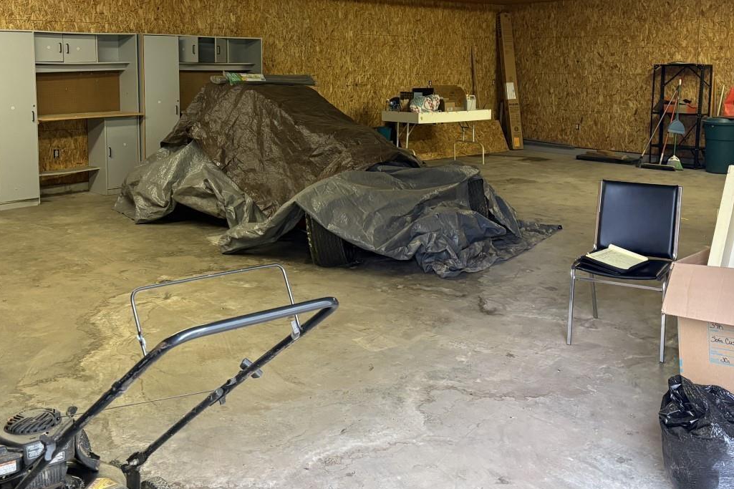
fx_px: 775
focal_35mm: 38
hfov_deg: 50.7
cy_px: 123
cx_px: 375
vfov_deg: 34.3
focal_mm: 5.96
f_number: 1.6
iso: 250
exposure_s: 1/60
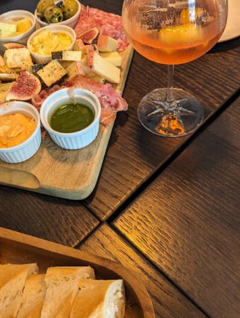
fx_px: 369
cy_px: 94
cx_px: 49
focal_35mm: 40
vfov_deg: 45.6
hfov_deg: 35.0
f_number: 1.85
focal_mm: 6.81
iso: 491
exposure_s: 1/100
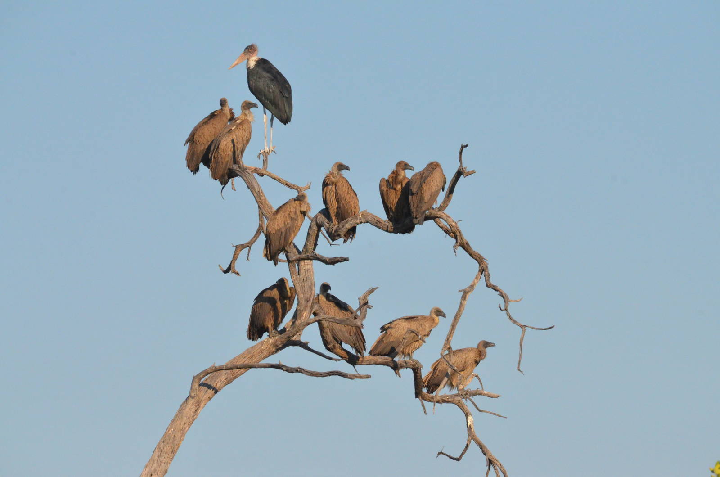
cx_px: 360
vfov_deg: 1.8
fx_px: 14970
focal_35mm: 750
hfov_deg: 2.8
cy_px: 238
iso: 2500
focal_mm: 500
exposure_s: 1/2500
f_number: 13
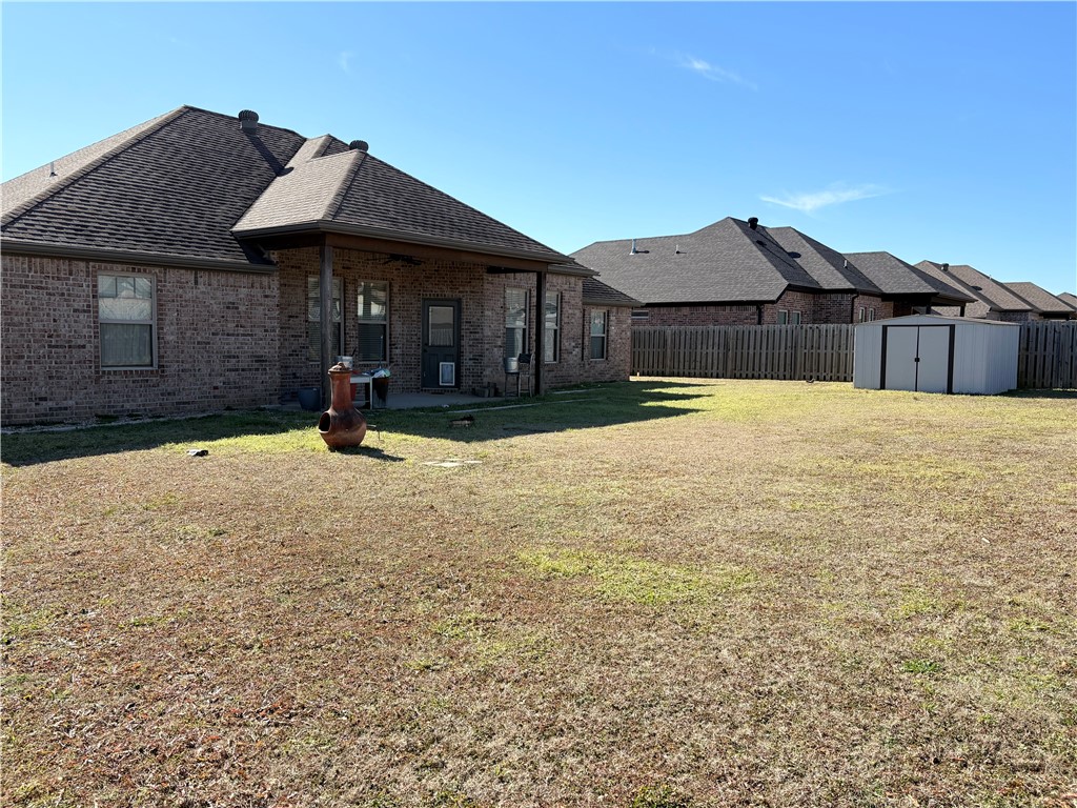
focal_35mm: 26
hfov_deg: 67.3
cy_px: 404
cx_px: 538
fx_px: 809
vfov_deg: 53.1
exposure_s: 1/2639
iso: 50
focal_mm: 5.96
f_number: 1.6
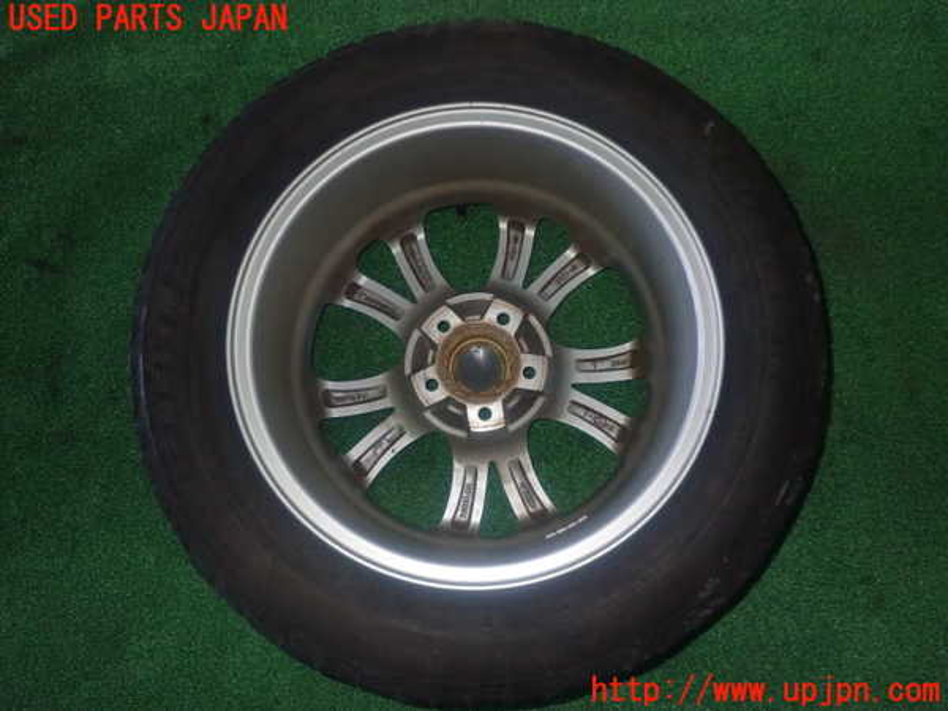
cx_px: 474
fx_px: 876
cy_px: 356
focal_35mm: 32
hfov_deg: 56.8
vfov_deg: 44.2
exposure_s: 1/30
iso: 800
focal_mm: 5.79
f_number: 7.1
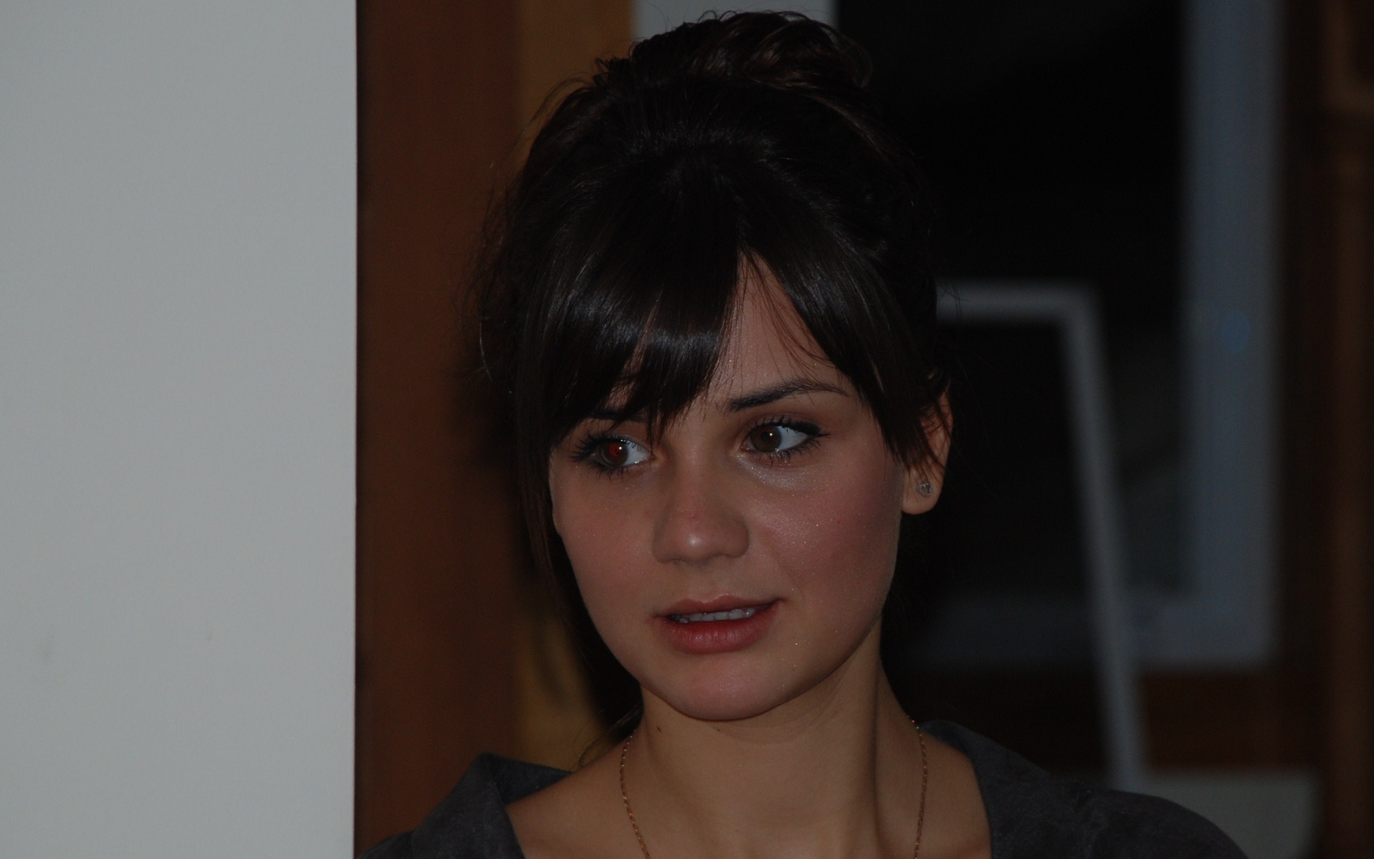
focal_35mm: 318
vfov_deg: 4.1
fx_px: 11900
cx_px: 786
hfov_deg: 6.6
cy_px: 495
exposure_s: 1/60
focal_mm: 135
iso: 200
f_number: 5.6
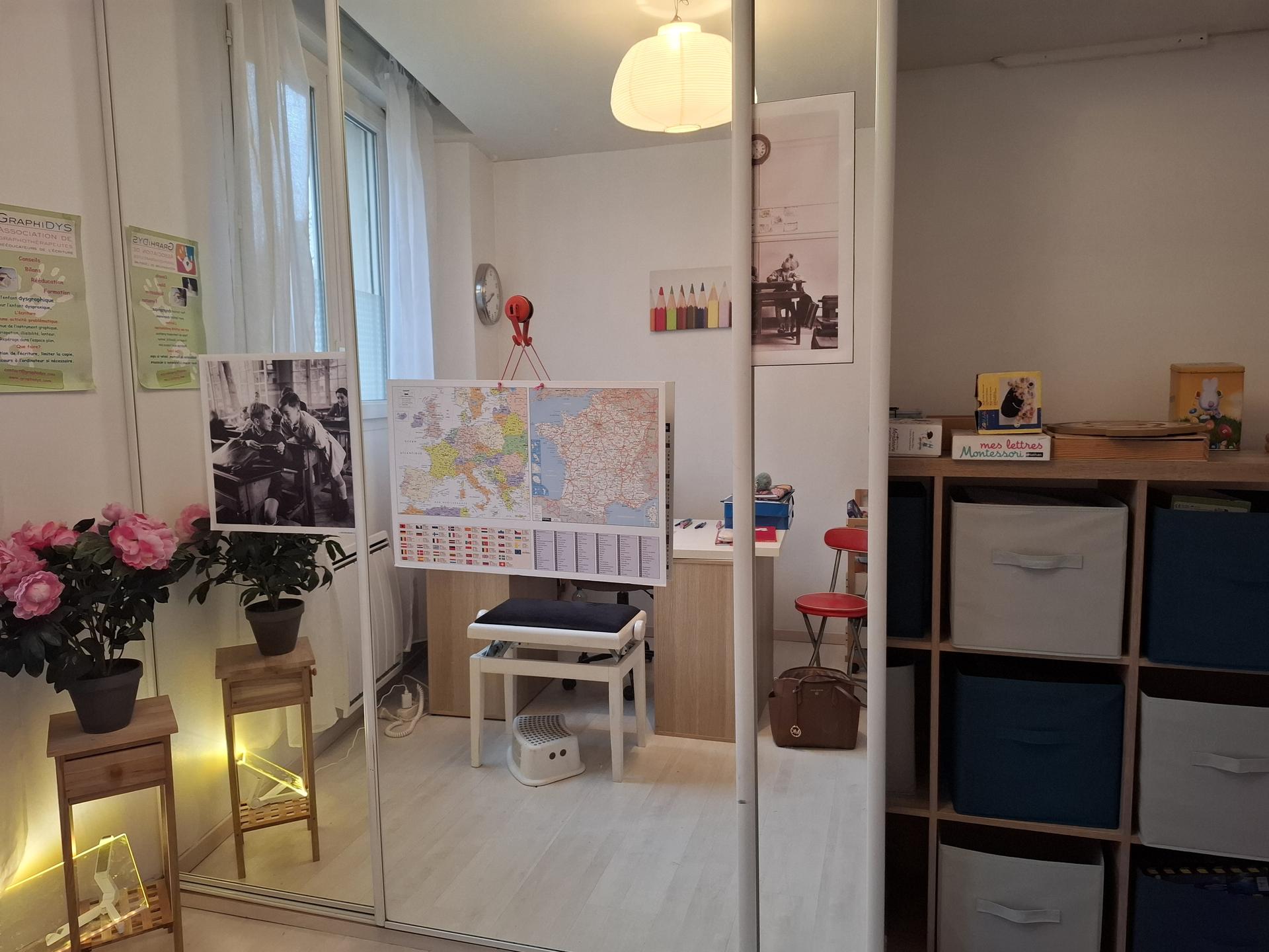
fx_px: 843
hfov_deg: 73.9
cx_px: 634
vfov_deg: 58.9
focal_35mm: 23
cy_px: 476
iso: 250
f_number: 1.8
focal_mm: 5.54
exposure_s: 1/100
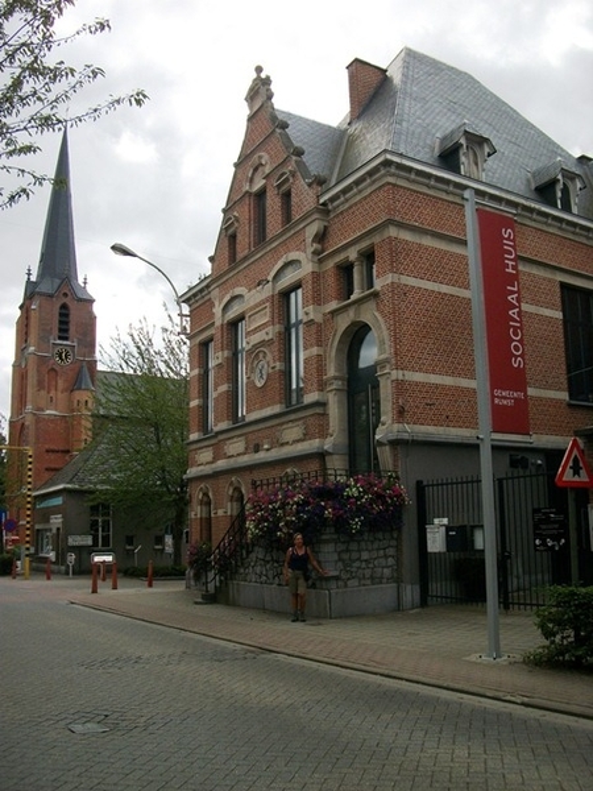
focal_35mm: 32
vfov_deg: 56.8
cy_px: 396
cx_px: 296
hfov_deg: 44.2
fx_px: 731
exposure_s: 1/200
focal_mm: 5.7
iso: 80
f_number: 8.8
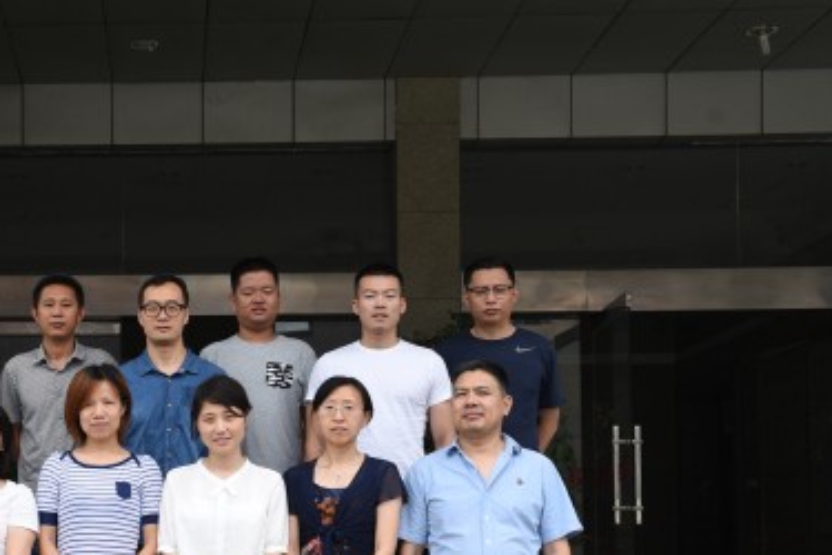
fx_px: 1641
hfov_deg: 27.5
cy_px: 498
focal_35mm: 71
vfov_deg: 18.9
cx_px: 91
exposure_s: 1/100
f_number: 6.3
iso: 100
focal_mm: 38
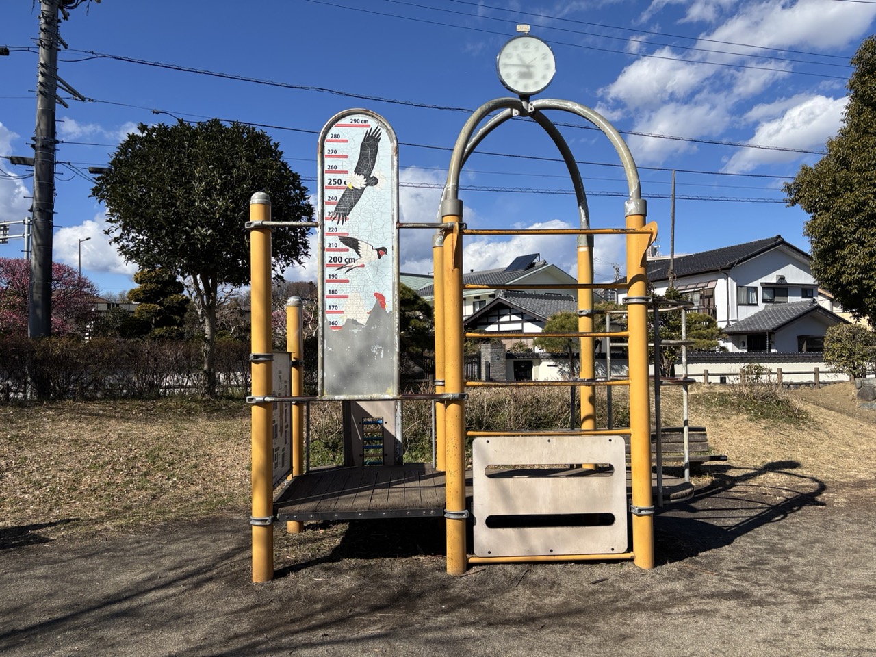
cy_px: 328
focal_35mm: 26
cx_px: 438
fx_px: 658
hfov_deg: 67.3
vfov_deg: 53.1
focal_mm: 5.96
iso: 50
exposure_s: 1/4255
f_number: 1.6
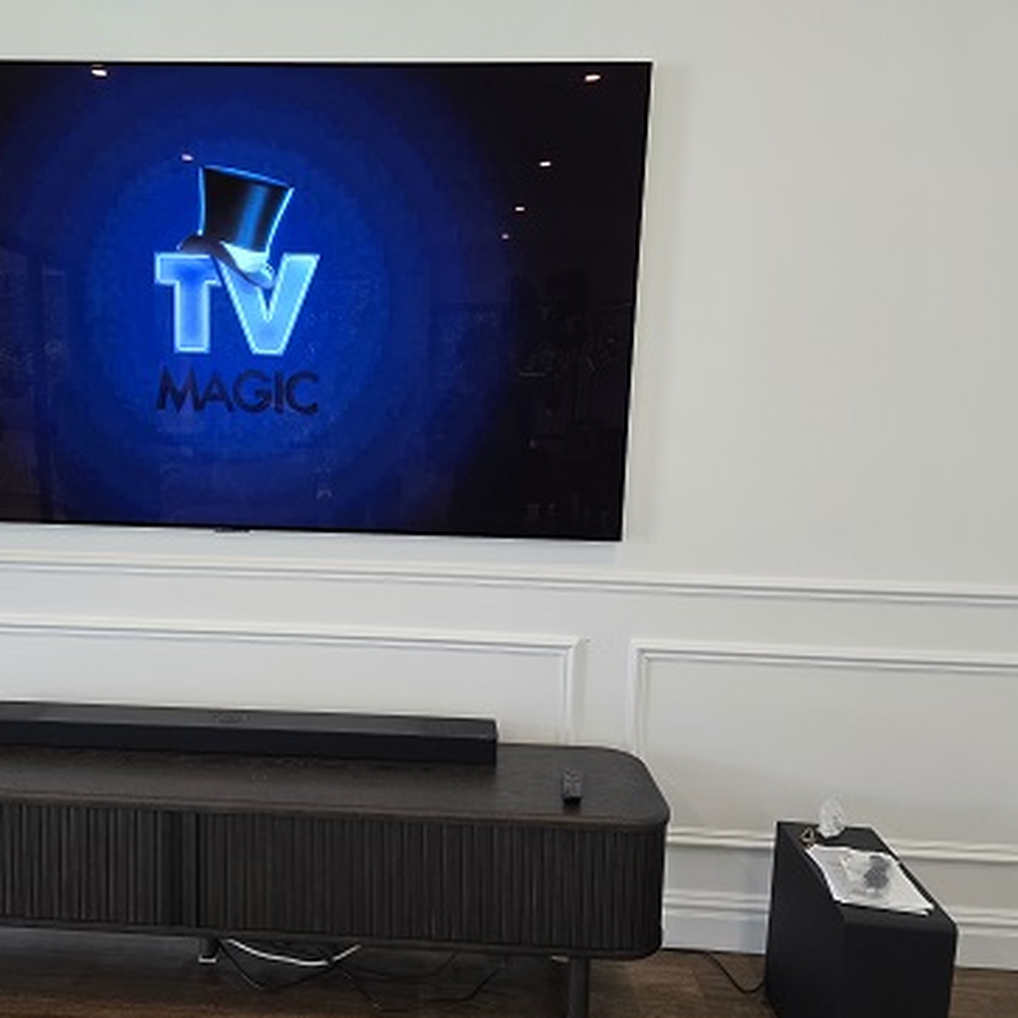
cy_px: 509
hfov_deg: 56.7
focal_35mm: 28
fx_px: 932
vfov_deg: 57.3
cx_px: 390
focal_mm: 6.3
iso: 160
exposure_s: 1/100
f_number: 1.7
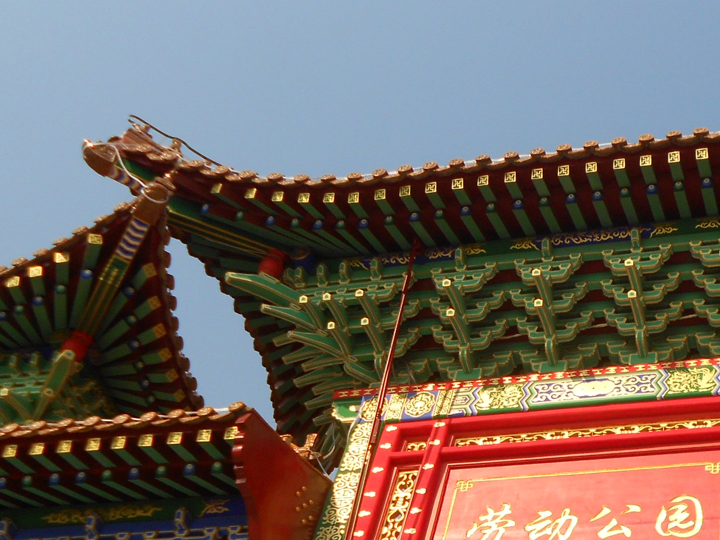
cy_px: 417
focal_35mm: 58
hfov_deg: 32.3
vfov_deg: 24.9
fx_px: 1207
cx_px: 584
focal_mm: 5.8
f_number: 3.6
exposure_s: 1/1000
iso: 80
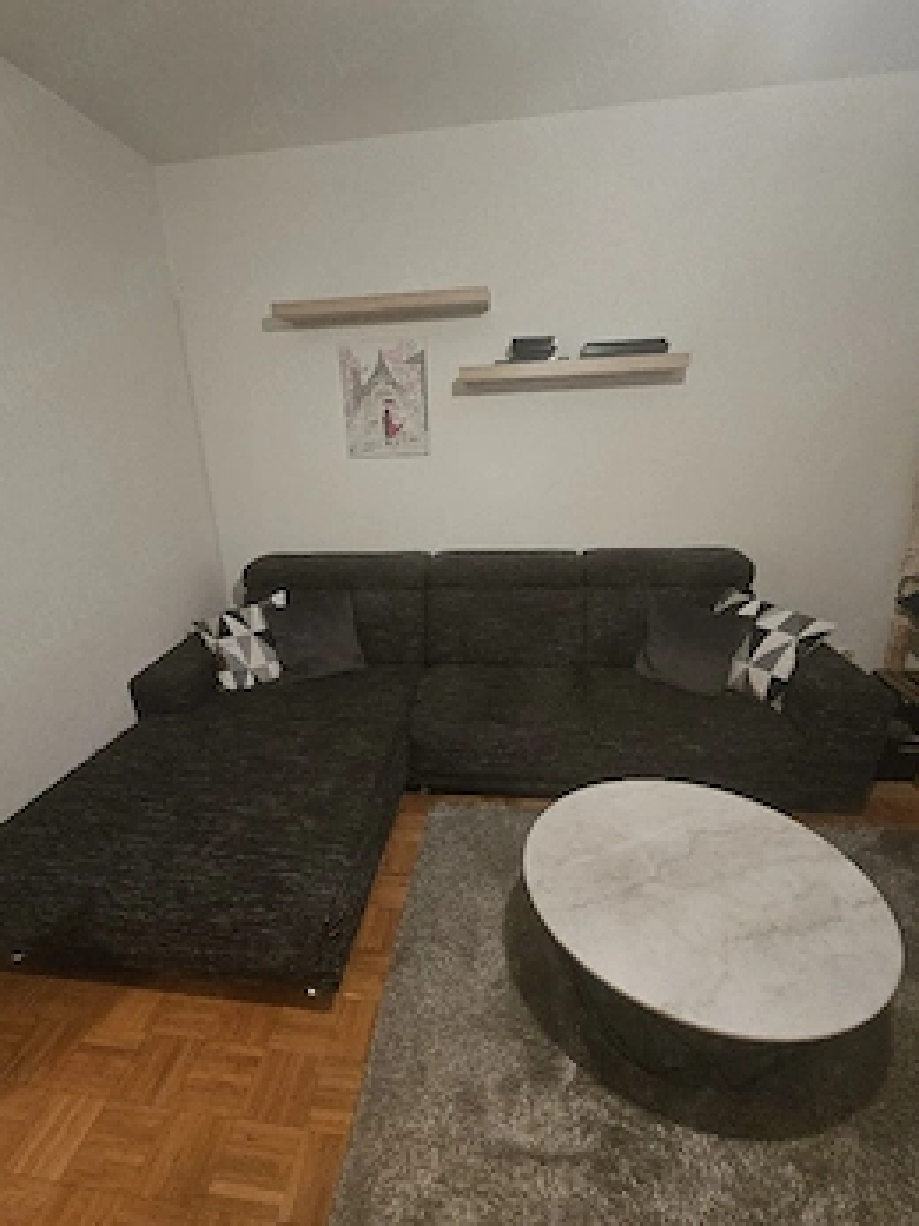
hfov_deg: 81.6
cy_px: 647
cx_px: 424
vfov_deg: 98.1
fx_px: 531
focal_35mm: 15
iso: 1250
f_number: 2.2
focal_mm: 2.2
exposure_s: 1/25
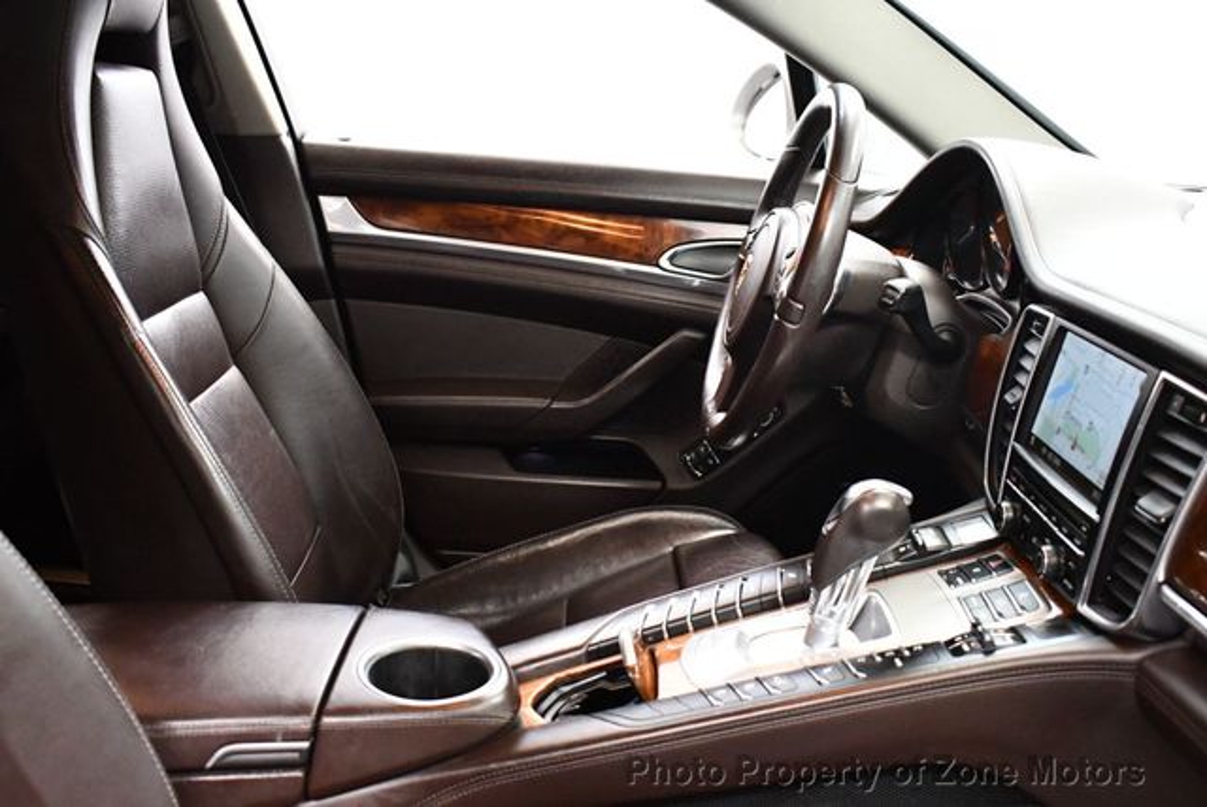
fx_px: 1208
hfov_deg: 53.1
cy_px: 404
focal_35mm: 36
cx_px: 604
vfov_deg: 36.9
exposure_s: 1/60
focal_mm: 18
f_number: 3.5
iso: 5000
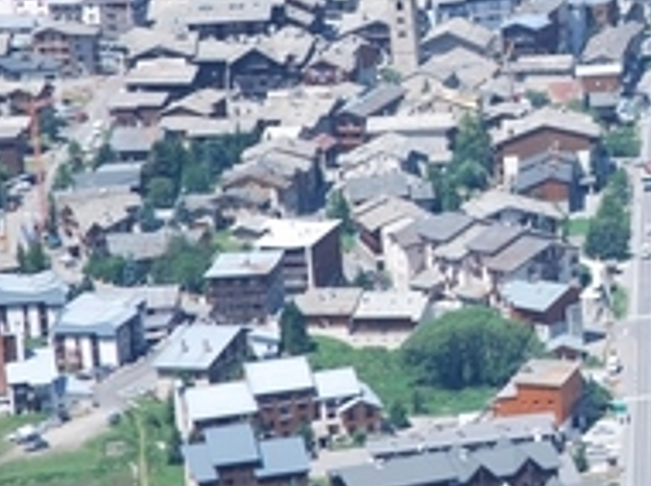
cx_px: 788
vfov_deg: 2.8
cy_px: -2
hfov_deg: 3.7
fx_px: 9955
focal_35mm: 530
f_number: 5.6
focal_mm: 116
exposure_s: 1/500
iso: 200
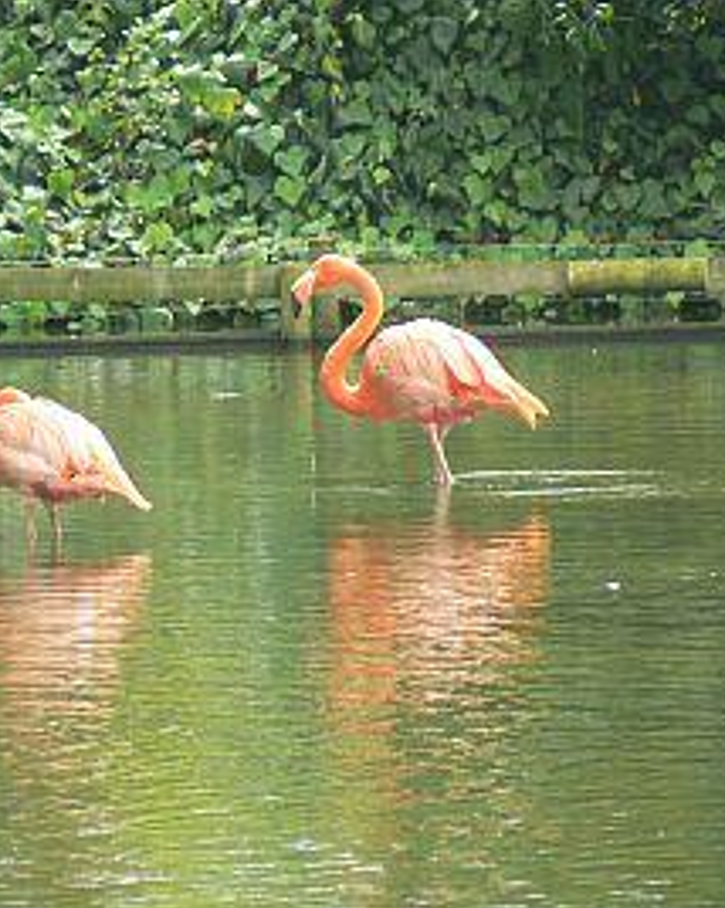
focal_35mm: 567
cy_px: 454
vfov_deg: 3.4
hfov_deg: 2.7
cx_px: 302
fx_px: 15225
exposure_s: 1/60
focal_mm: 72
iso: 80
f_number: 4
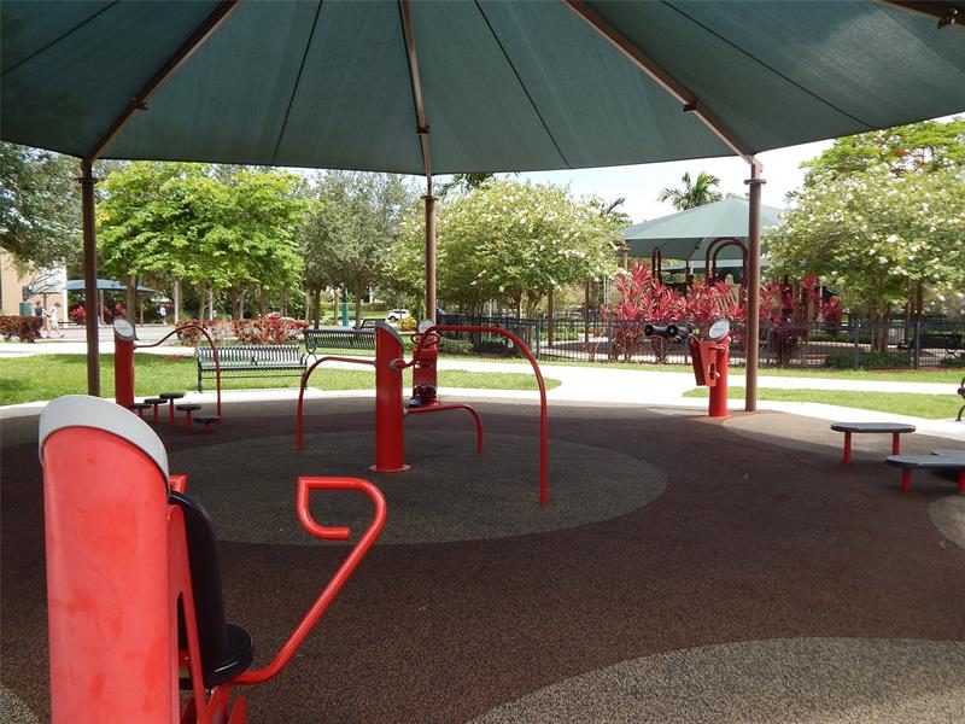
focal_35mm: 31
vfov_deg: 45.4
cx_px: 482
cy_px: 362
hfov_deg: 58.4
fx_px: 864
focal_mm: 5.6
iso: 125
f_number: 3.2
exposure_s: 1/640
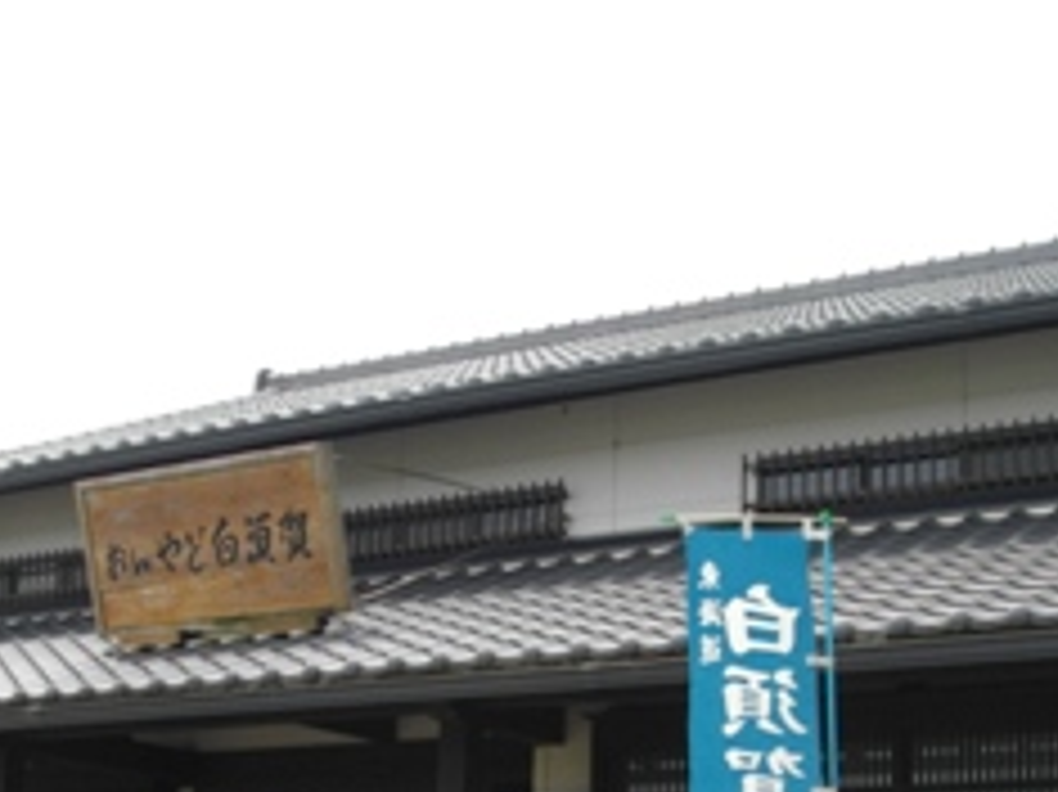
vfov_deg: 23.6
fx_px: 1863
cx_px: 644
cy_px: 634
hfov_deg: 31.6
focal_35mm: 61
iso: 100
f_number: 2.9
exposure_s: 1/800
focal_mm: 5.7
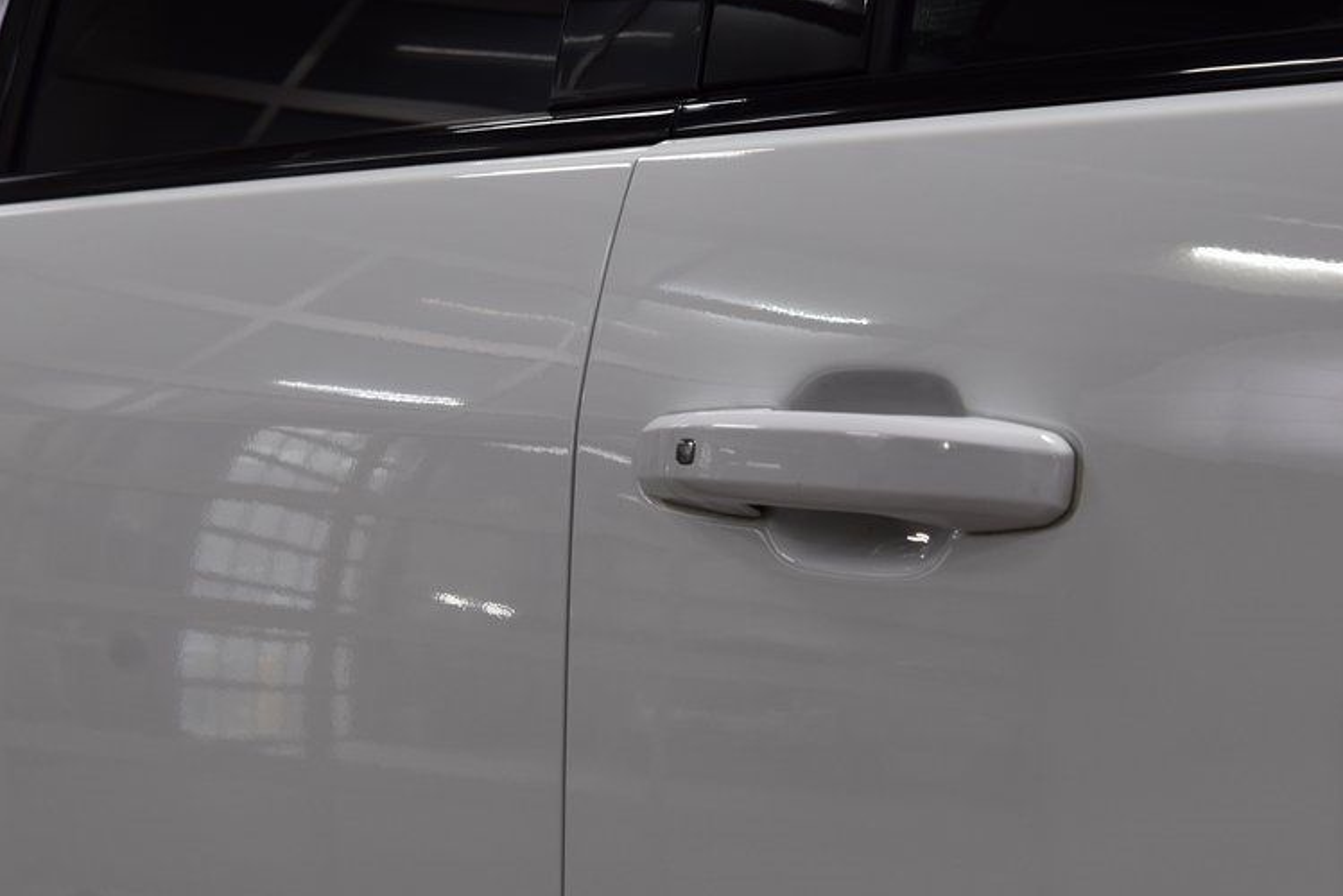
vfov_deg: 16.7
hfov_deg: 24.7
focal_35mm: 82
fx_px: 3060
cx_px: 473
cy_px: 365
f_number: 7.1
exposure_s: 1/30
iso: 400
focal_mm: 40
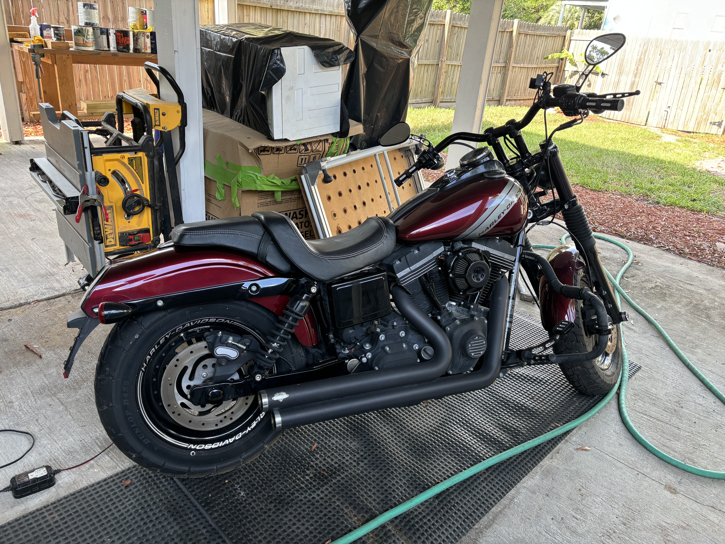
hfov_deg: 67.3
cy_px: 272
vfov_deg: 53.1
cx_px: 362
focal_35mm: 26
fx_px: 545
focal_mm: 5.96
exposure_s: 1/121
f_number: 1.6
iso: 64
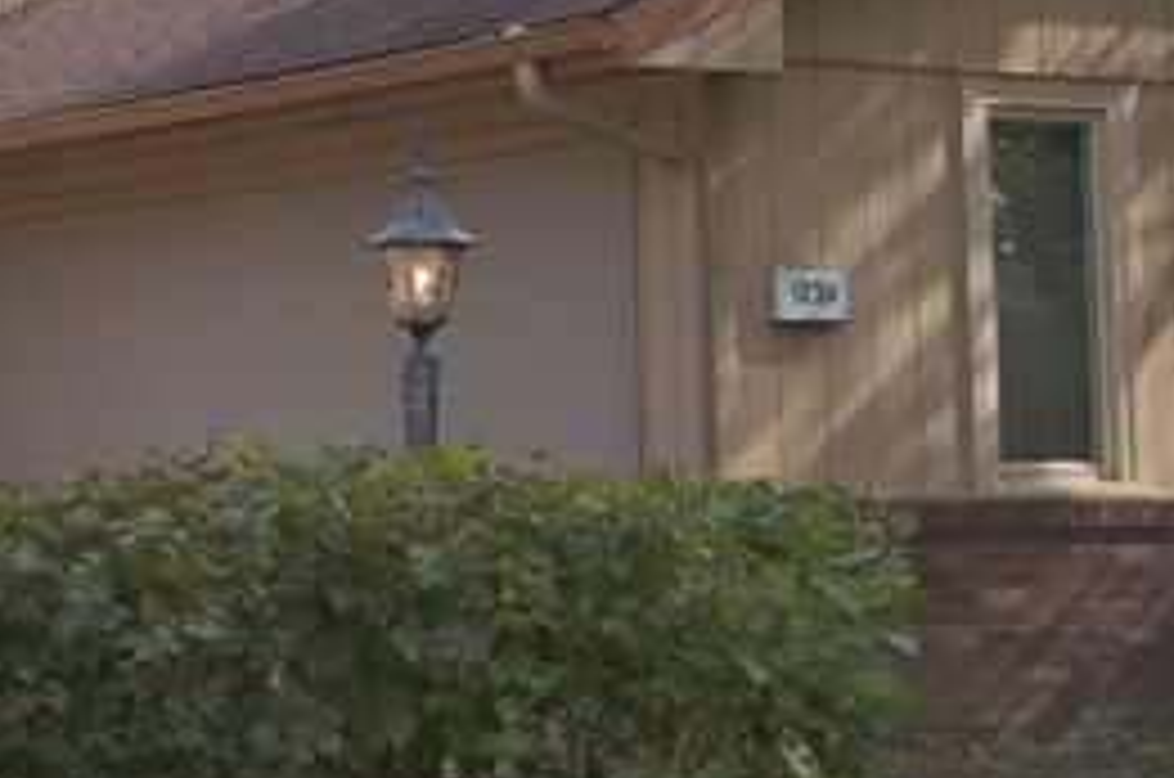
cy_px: 162
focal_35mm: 125
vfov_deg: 10.9
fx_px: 4069
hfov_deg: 15.2
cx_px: -587
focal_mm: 20
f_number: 9
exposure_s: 1/160
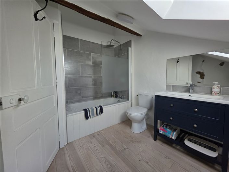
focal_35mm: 13
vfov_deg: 89.9
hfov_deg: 106.2
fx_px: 86
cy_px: 86
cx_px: 114
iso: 40
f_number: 1.9
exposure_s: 1/100
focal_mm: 2.2
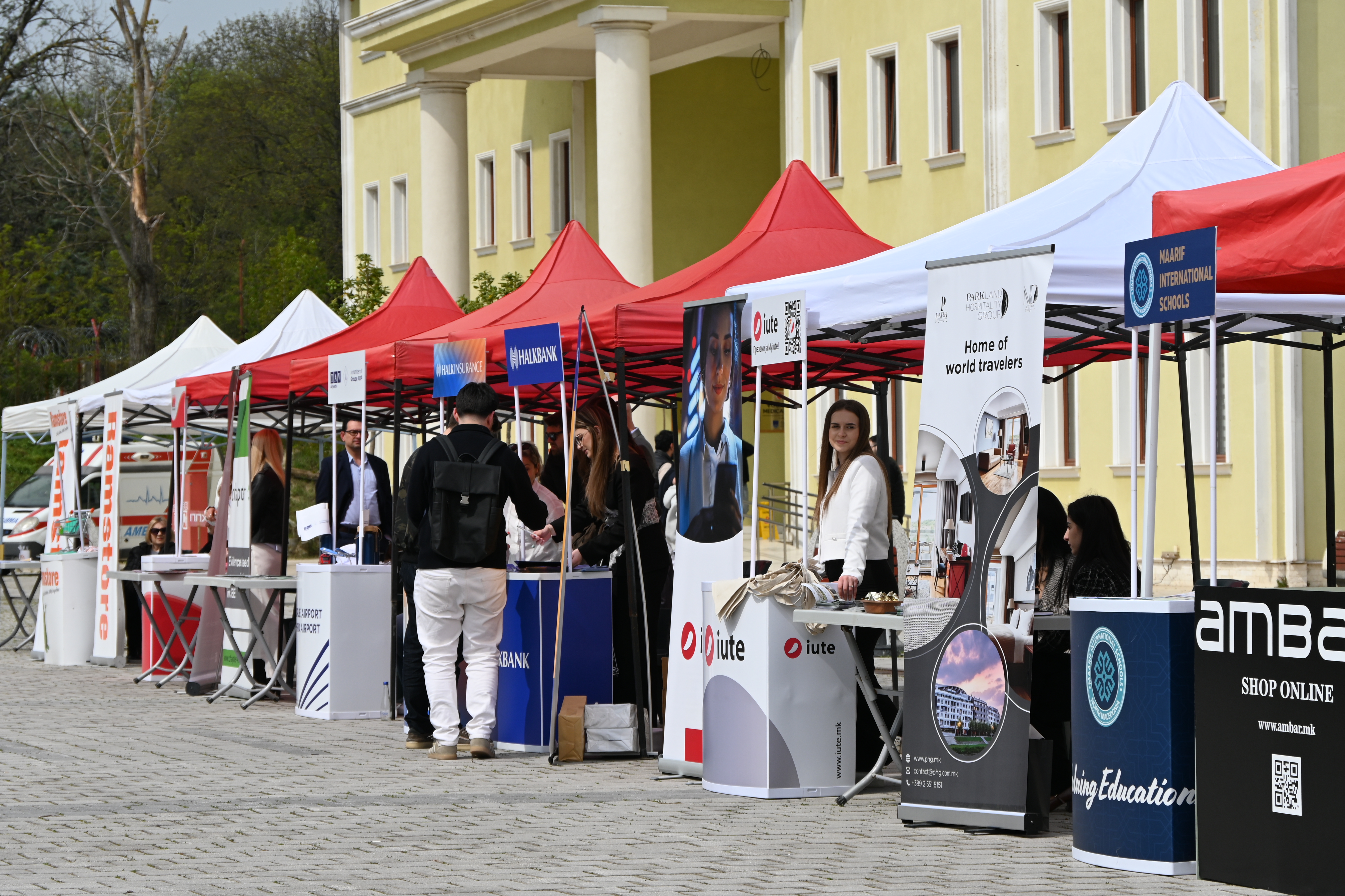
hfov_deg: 19.5
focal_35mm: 105
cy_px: 450
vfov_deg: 13.1
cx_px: 676
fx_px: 3904
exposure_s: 1/500
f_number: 8
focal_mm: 69
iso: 100
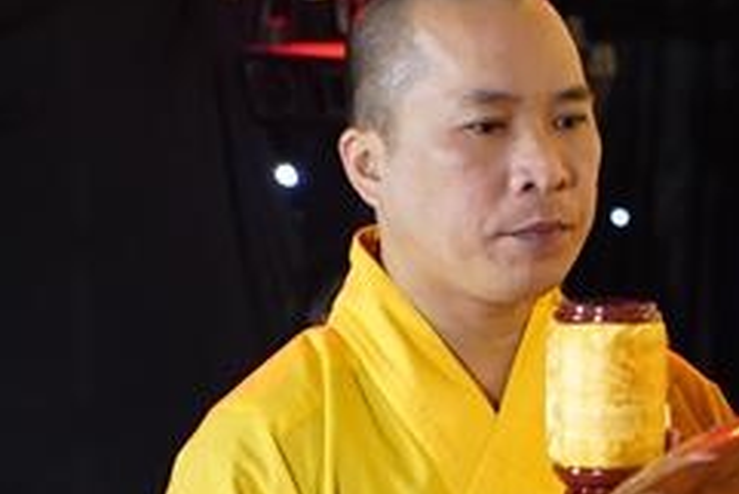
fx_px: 6203
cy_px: 459
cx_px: 773
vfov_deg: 4.6
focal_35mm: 302
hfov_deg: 6.8
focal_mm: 75
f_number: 2.8
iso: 2500
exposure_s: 1/60
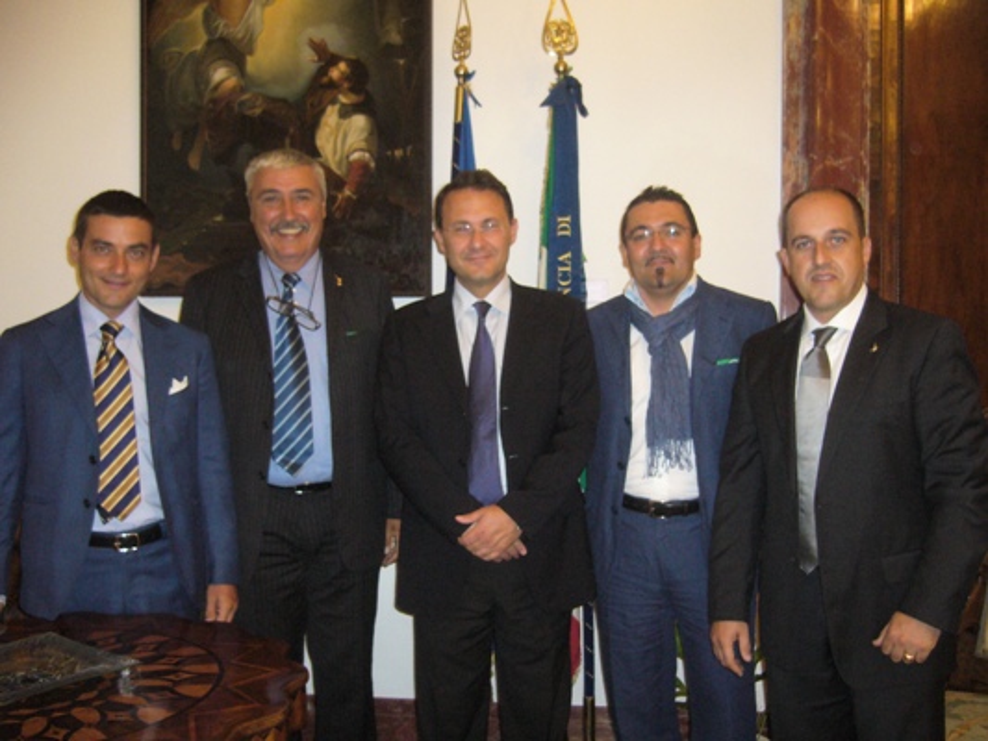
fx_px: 999
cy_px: 370
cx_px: 494
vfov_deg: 40.7
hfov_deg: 52.6
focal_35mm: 35
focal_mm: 5.8
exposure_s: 1/30
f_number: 2.8
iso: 320
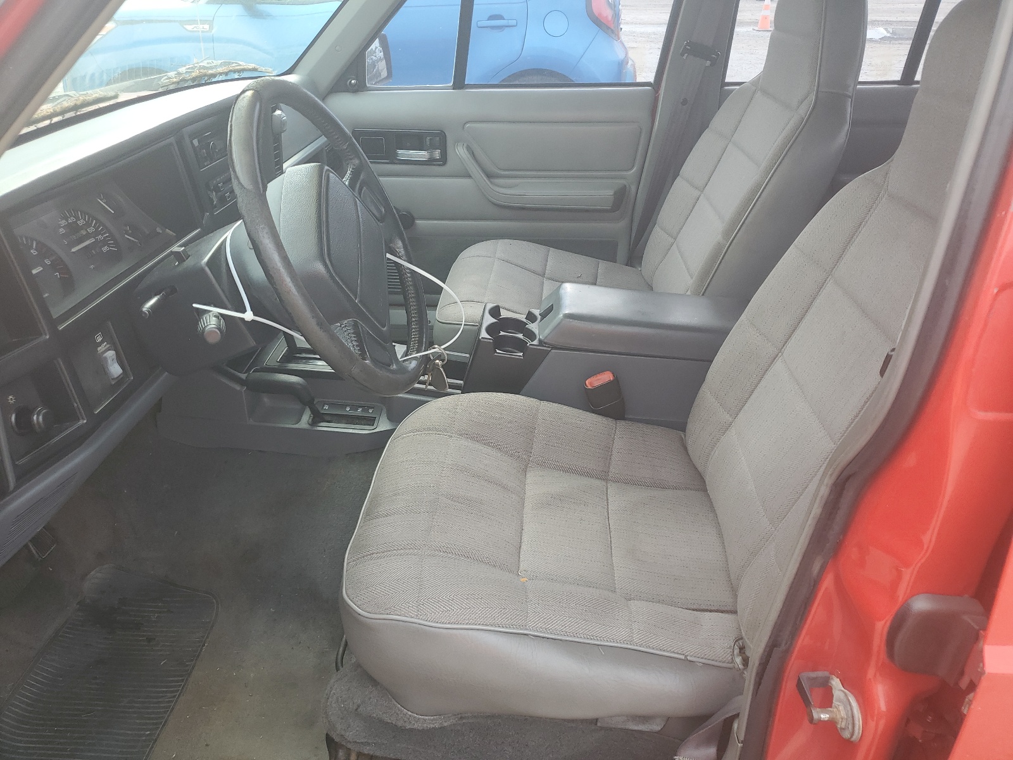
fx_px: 761
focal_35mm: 26
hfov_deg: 67.3
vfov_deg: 53.1
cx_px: 506
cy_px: 380
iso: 50
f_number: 1.5
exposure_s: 1/278
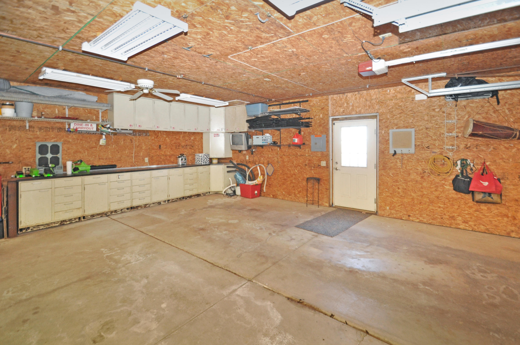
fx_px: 216
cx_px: 260
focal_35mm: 15
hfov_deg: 100.5
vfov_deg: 77.2
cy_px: 172
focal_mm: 10
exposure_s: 1/60
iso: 800
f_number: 4
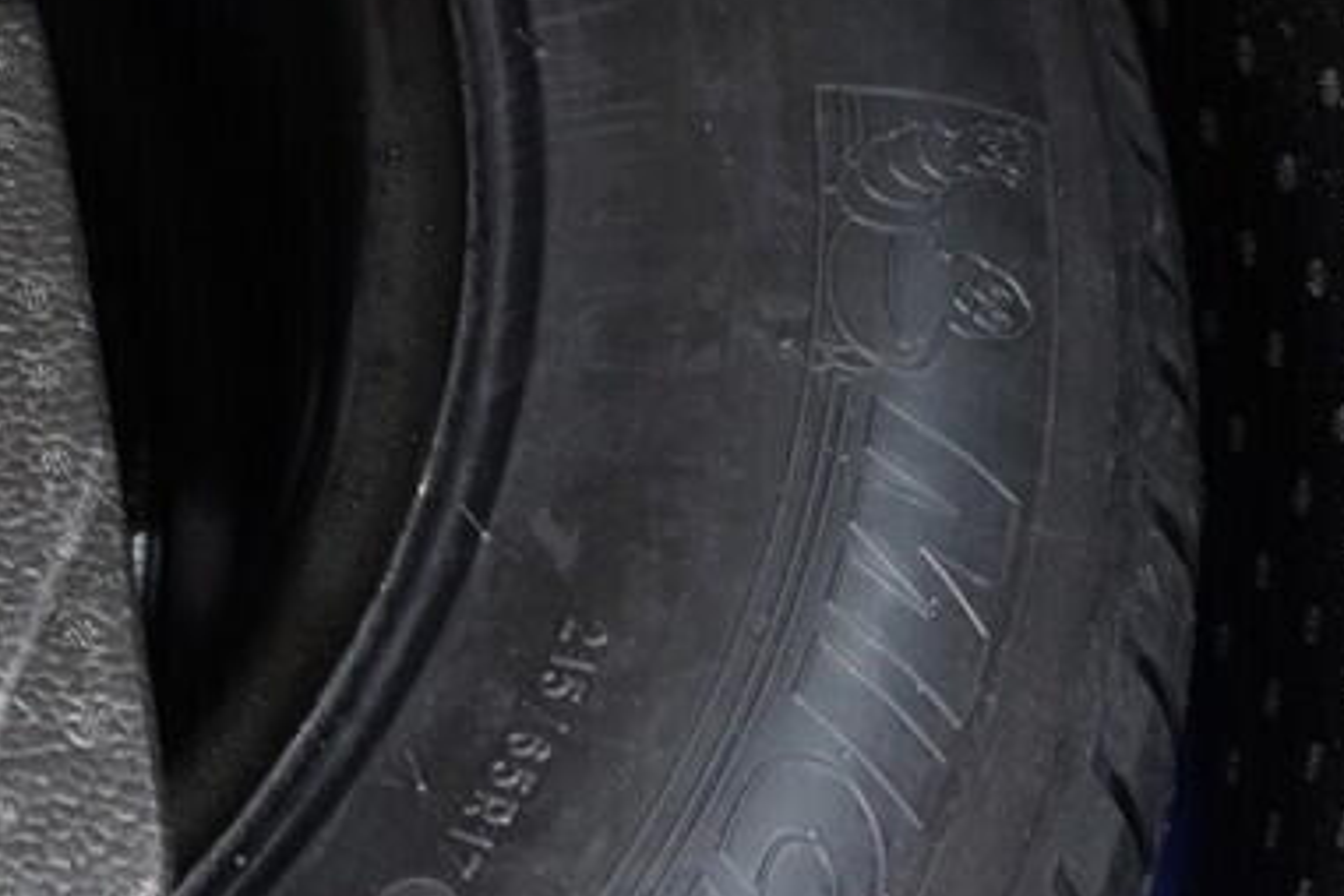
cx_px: -917
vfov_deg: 10.1
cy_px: 226
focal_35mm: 136
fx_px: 5077
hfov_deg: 13.8
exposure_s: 1/40
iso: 1000
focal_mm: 24
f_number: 2.8
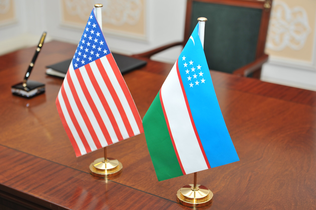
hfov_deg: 28.9
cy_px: 105
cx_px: 158
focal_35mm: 70
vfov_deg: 19.4
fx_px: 614
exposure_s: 1/60
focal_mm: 70
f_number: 5
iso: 200
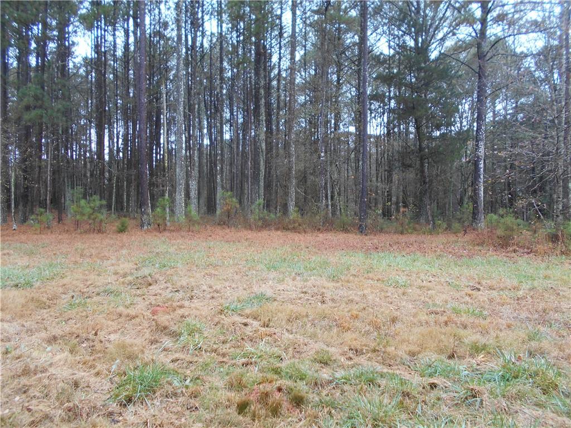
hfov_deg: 67.3
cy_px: 214
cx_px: 286
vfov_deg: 53.1
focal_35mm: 26
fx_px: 429
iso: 80
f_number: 3.2
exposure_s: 1/30
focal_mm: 4.6
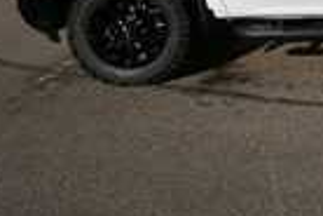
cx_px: 414
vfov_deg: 22.2
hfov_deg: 29.5
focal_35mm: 55
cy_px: -60
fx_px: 493
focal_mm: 13
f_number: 10
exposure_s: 1/400
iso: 100
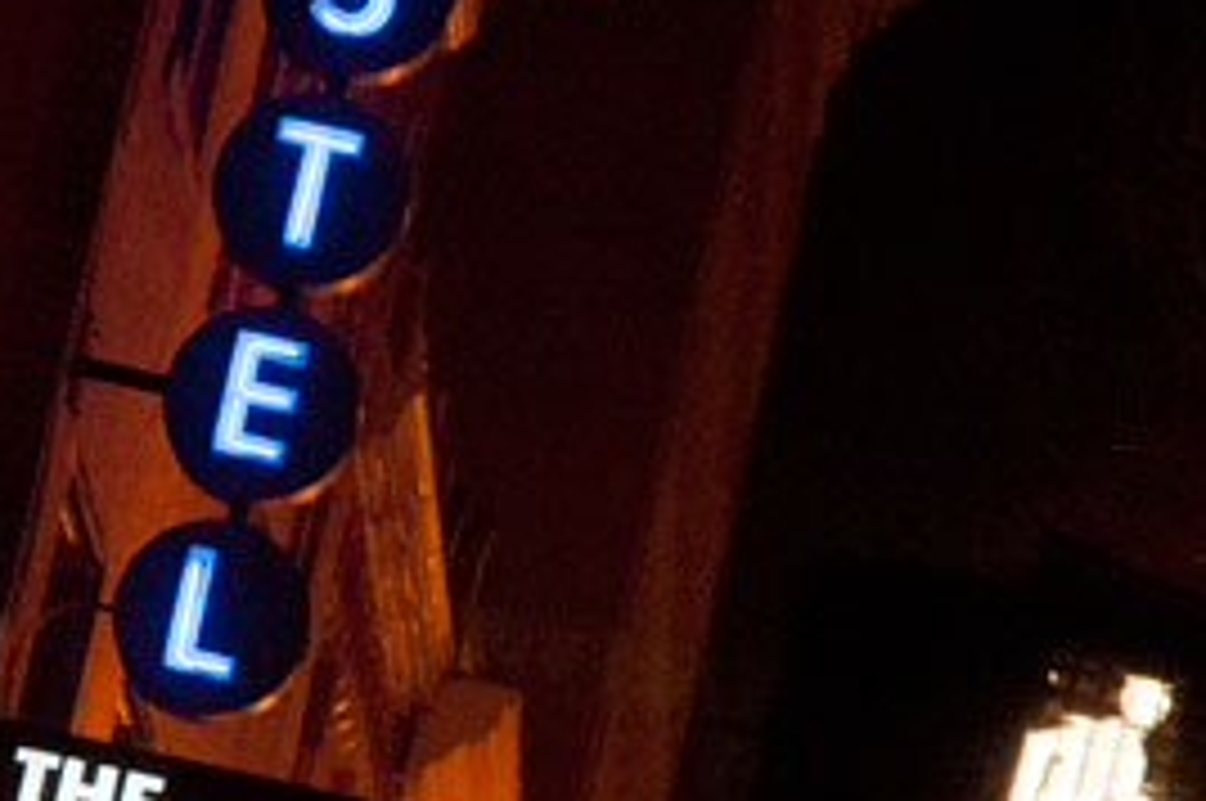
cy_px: 245
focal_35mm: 227
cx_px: 400
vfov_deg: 6.0
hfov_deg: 9.1
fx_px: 7595
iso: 2200
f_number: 4.5
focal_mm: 70
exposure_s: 1/125
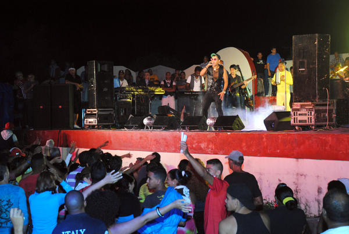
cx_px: 174
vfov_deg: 19.8
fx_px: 670
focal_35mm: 69
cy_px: 117
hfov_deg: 29.2
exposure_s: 1/50
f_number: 5.6
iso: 800
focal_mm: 46
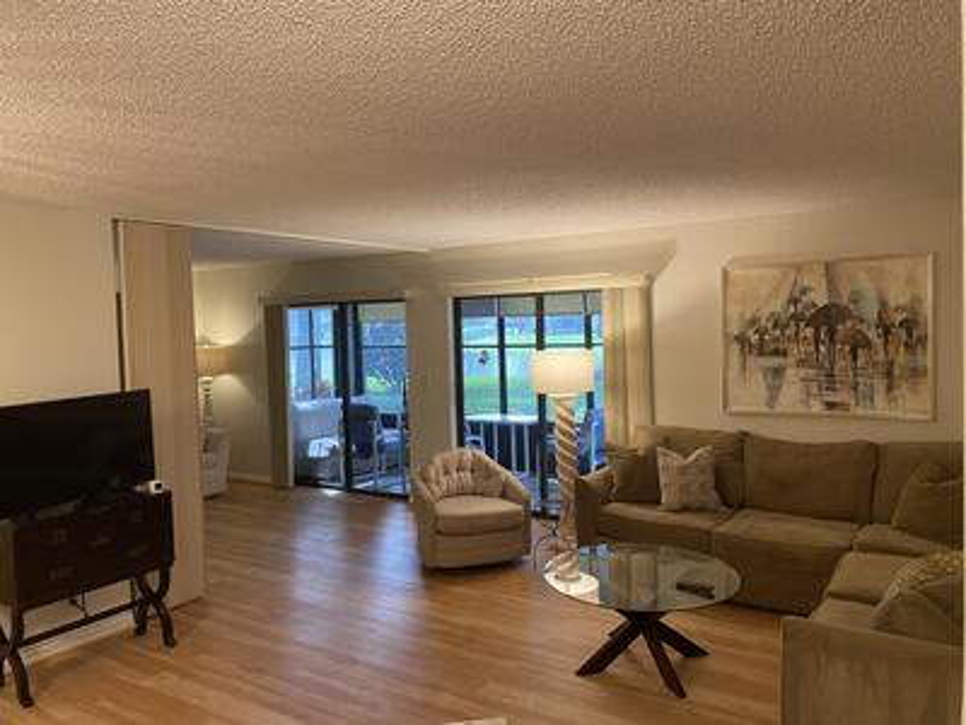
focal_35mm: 26
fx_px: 726
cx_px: 483
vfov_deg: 53.1
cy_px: 362
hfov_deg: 67.3
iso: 160
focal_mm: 4.25
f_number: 1.8
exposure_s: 1/60
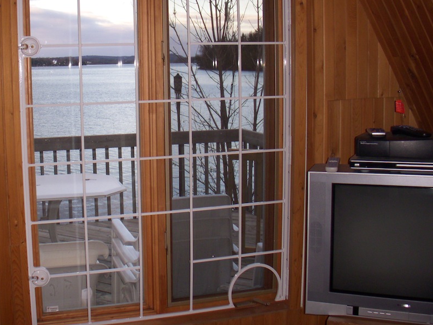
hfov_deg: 39.4
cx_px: 162
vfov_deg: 30.2
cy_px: 140
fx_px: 600
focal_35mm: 48
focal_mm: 6.3
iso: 125
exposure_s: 1/160
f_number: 3.3
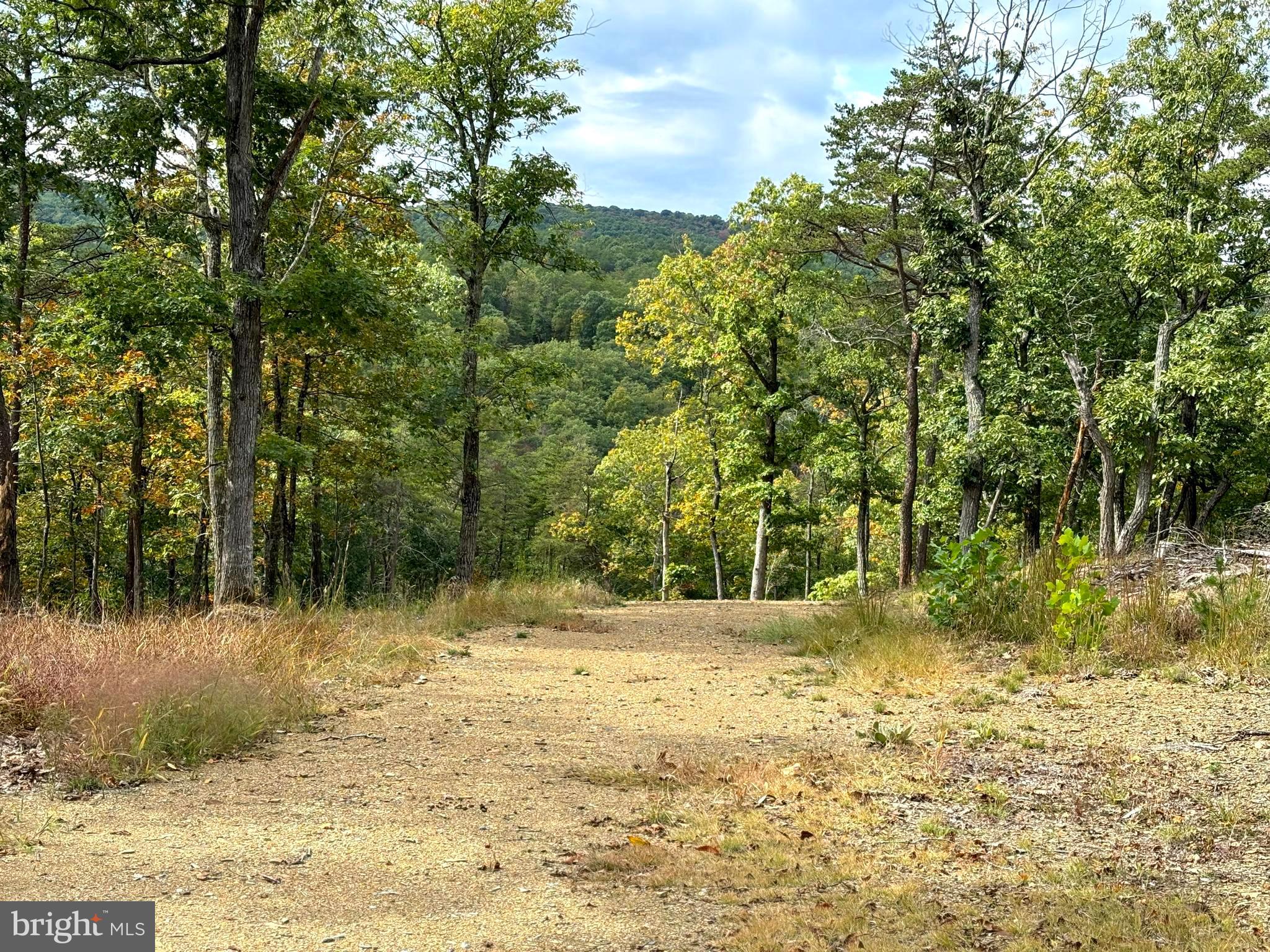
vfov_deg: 28.0
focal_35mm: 52
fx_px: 1908
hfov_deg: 36.8
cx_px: 635
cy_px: 476
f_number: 1.6
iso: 32
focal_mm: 5.96
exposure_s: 1/831
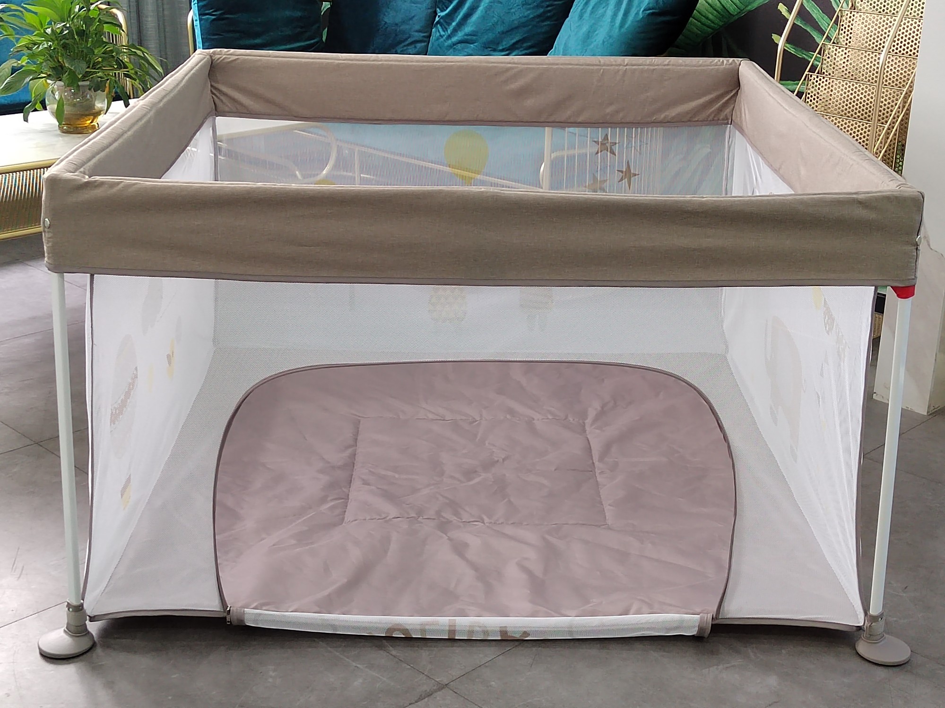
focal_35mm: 50
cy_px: 354
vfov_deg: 29.1
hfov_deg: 38.2
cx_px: 472
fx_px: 1365
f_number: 1.9
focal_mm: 5.52
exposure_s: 1/100
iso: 2563
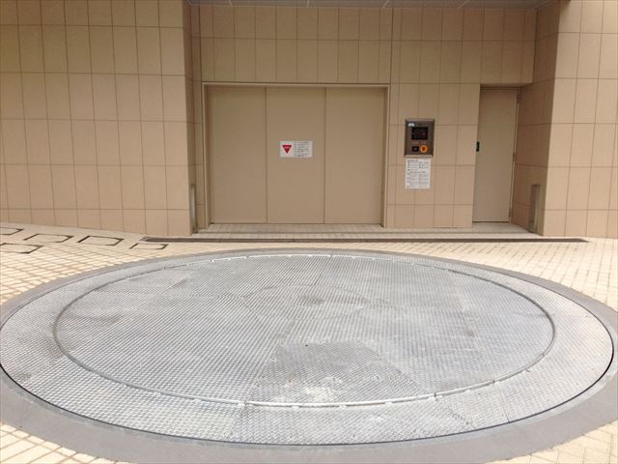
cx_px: 309
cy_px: 232
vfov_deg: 42.9
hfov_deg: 55.4
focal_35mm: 33
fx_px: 589
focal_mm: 4.12
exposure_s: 1/60
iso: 64
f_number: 2.4
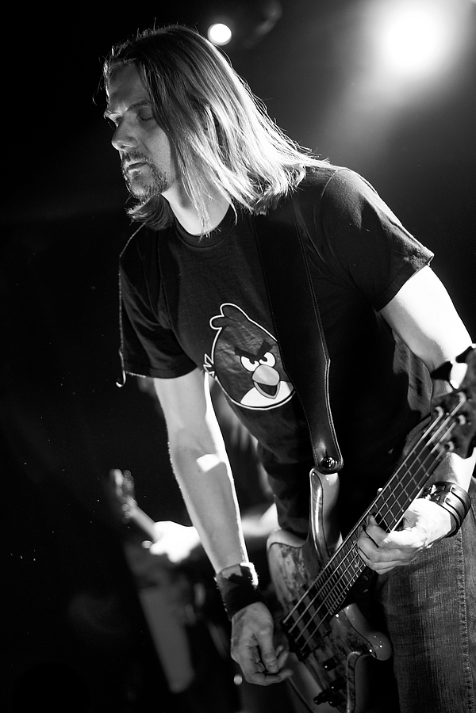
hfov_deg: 18.2
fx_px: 1487
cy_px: 356
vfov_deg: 27.0
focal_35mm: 75
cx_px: 238
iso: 250
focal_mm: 50
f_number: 2
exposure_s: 1/100
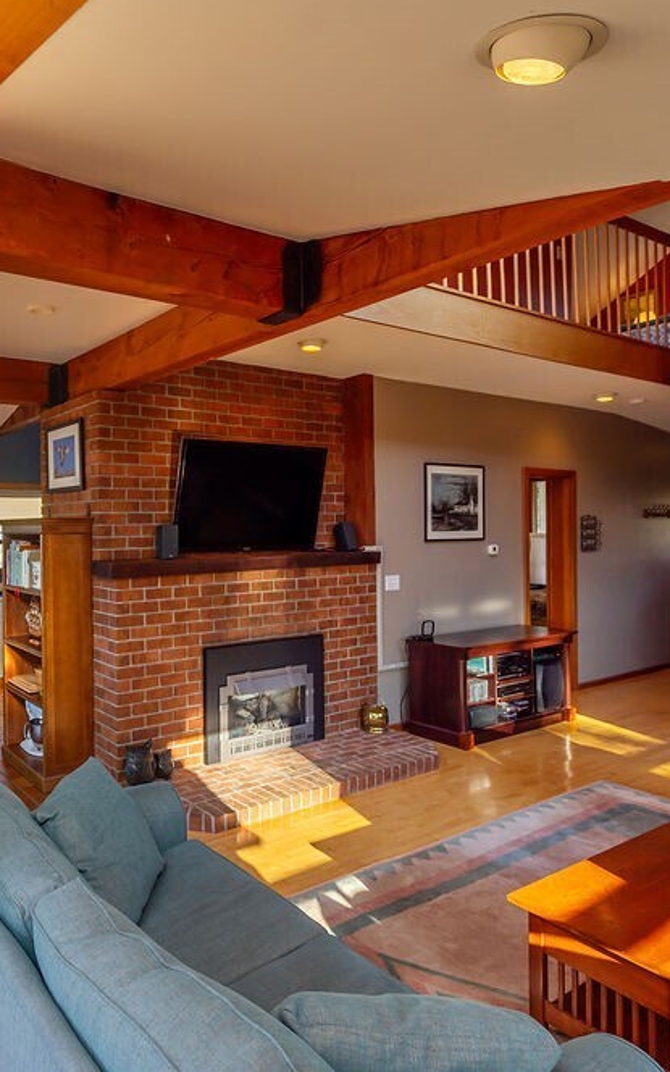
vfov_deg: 79.7
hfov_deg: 51.9
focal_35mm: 22
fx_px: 643
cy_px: 538
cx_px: 142
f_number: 5.6
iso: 100
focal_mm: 14
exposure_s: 1/200
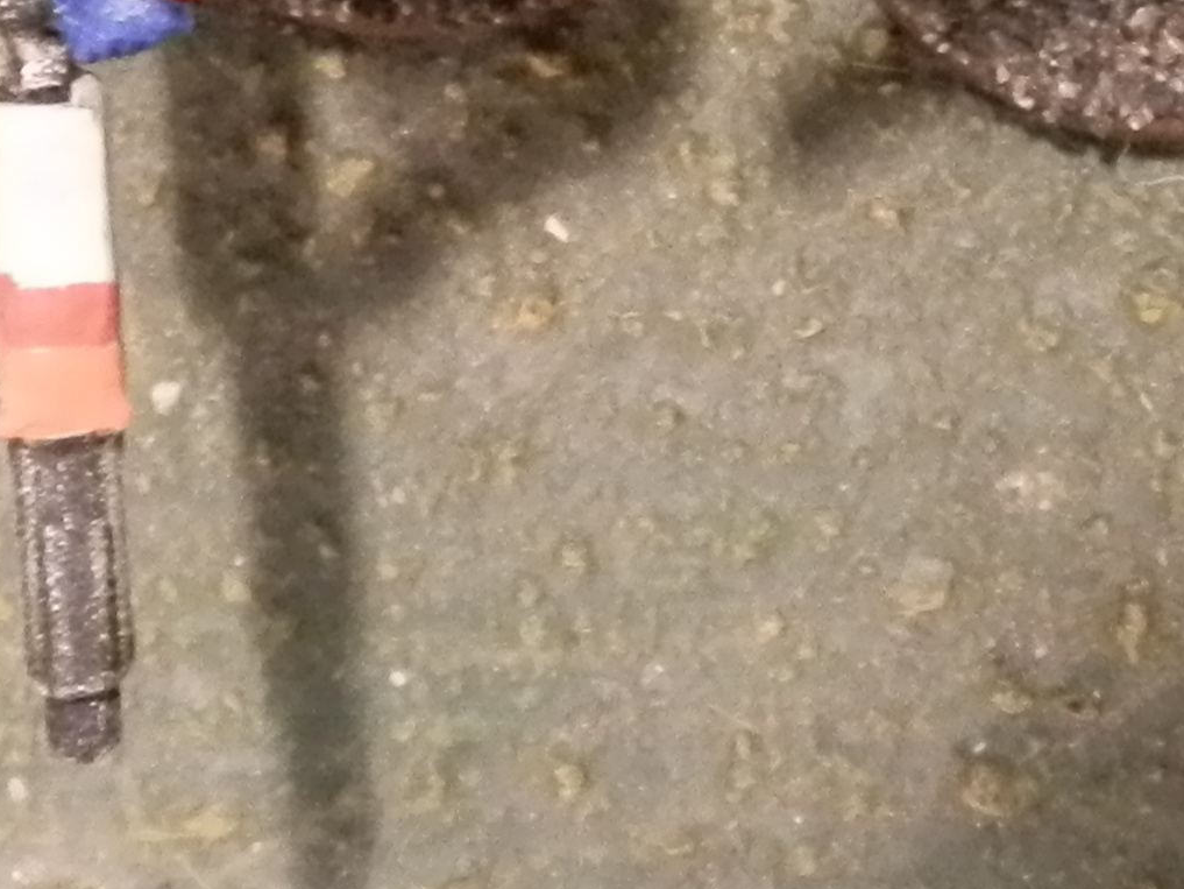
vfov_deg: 12.1
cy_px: -309
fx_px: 4037
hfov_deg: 16.6
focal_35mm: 118
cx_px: 888
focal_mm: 5
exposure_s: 1/50
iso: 400
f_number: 3.1
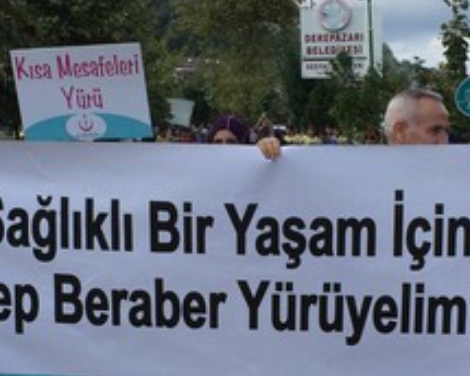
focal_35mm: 88
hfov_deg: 21.7
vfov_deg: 17.4
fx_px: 1224
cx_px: 216
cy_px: 262
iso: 32
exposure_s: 1/1647
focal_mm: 4.15
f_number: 2.2
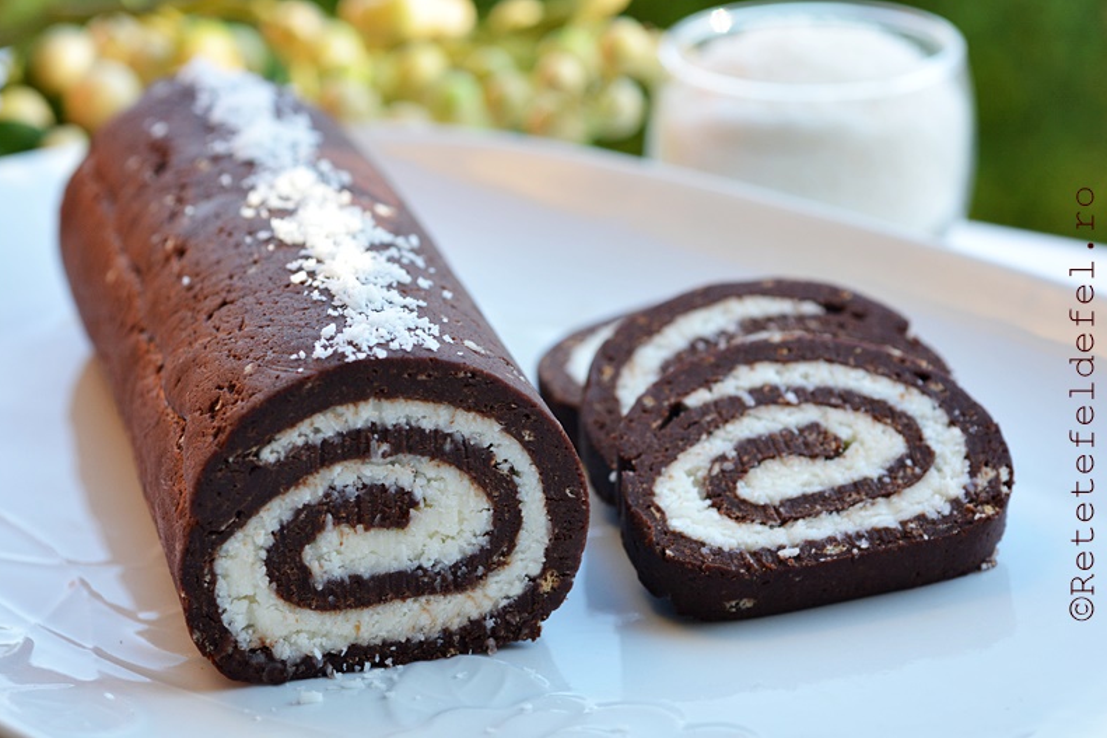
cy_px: 372
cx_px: 550
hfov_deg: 22.4
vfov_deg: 15.0
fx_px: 2797
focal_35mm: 91
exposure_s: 1/125
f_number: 7.1
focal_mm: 60
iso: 400
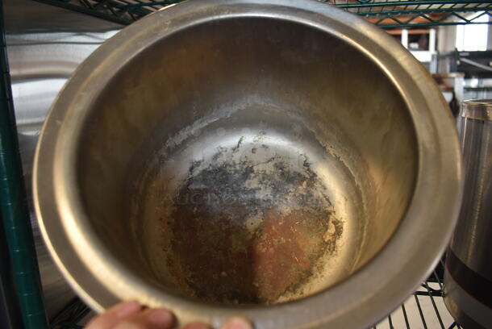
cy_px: 164
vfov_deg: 48.0
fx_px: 369
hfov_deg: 67.3
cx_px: 246
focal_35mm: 27
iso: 400
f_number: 4.5
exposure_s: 1/40
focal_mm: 18
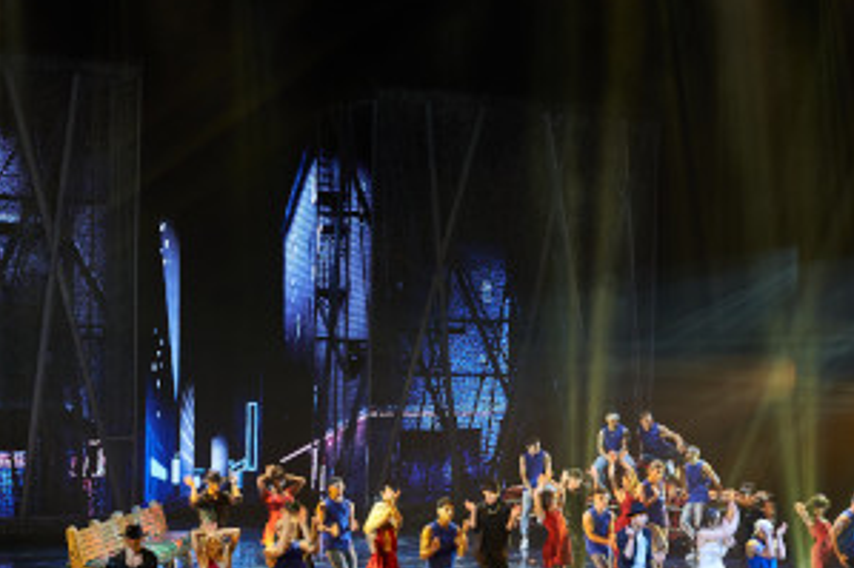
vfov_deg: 16.4
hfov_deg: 24.3
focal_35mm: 83
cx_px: 637
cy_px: 370
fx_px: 1964
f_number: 4
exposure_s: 1/80
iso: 800
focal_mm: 49.5
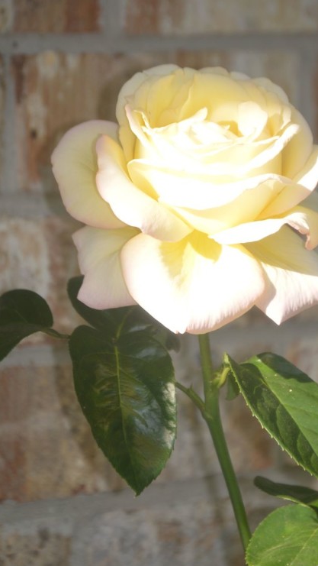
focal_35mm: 282
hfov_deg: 4.3
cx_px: 209
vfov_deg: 7.7
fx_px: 4226
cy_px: 293
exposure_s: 1/200
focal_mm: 130
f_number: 5
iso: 100
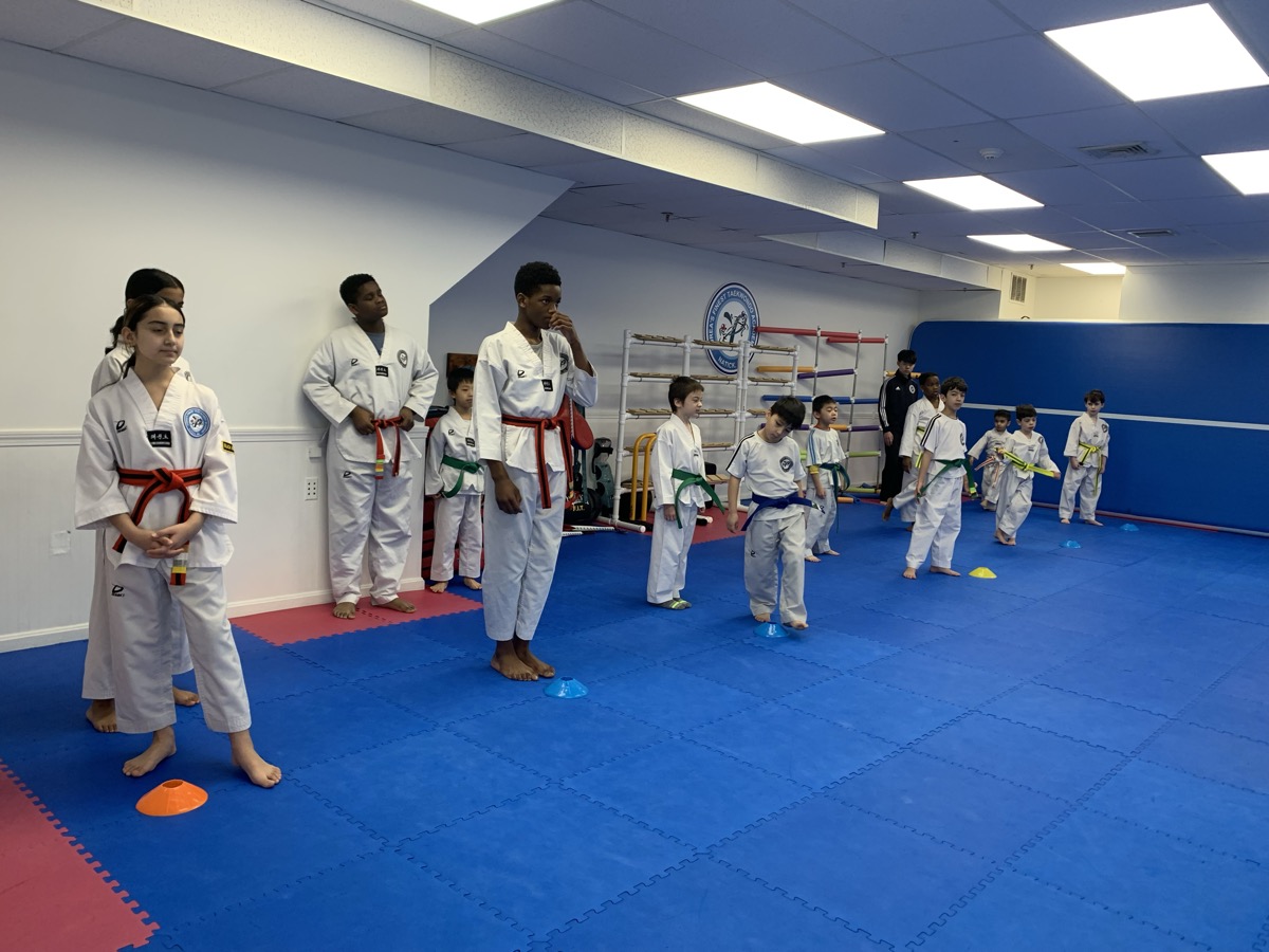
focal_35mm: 26
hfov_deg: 67.3
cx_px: 634
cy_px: 476
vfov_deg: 53.1
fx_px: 953
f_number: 1.8
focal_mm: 4.25
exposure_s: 1/120
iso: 100
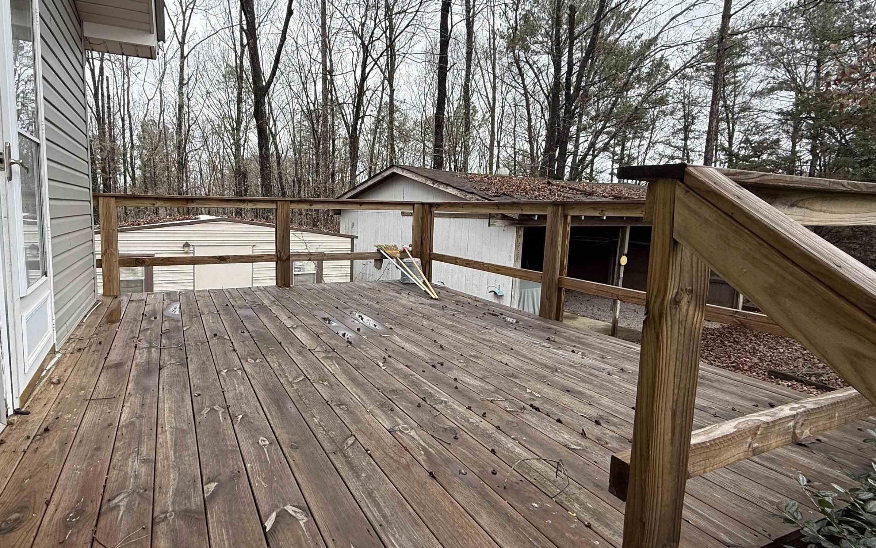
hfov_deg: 86.8
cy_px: 254
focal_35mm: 19
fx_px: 454
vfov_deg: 62.2
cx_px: 348
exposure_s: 1/510
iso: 64
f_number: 2.2
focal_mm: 2.22
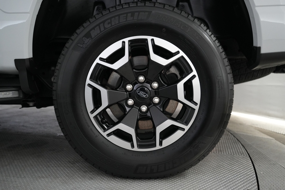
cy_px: 95
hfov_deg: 67.4
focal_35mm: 27
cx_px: 142
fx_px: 214
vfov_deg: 47.9
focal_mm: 27
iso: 3200
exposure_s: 1/160
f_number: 2.8
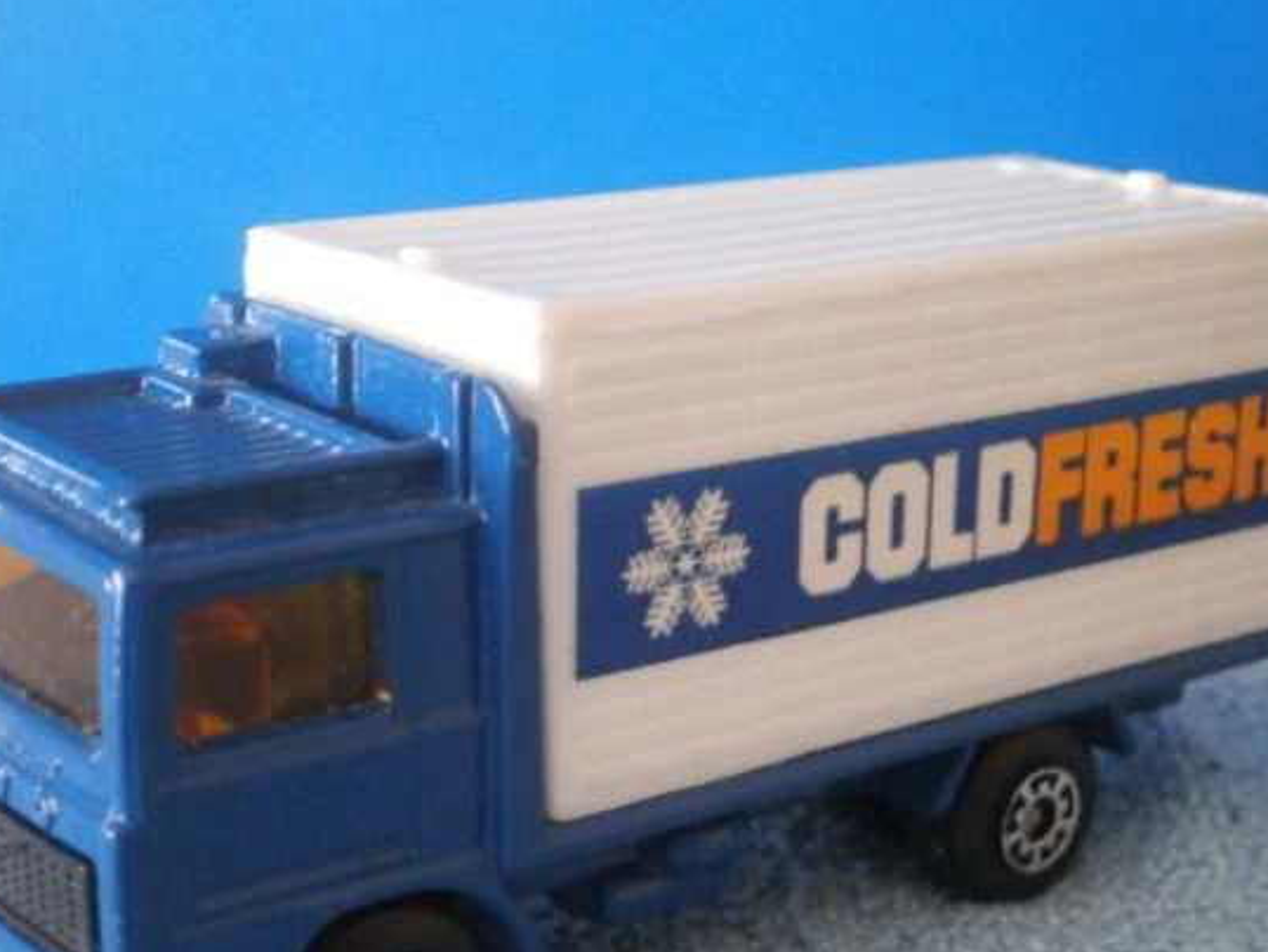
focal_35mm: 69
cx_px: 636
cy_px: 642
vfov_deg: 21.2
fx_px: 2529
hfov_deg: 28.2
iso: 400
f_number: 3.4
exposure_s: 1/13
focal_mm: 8.3
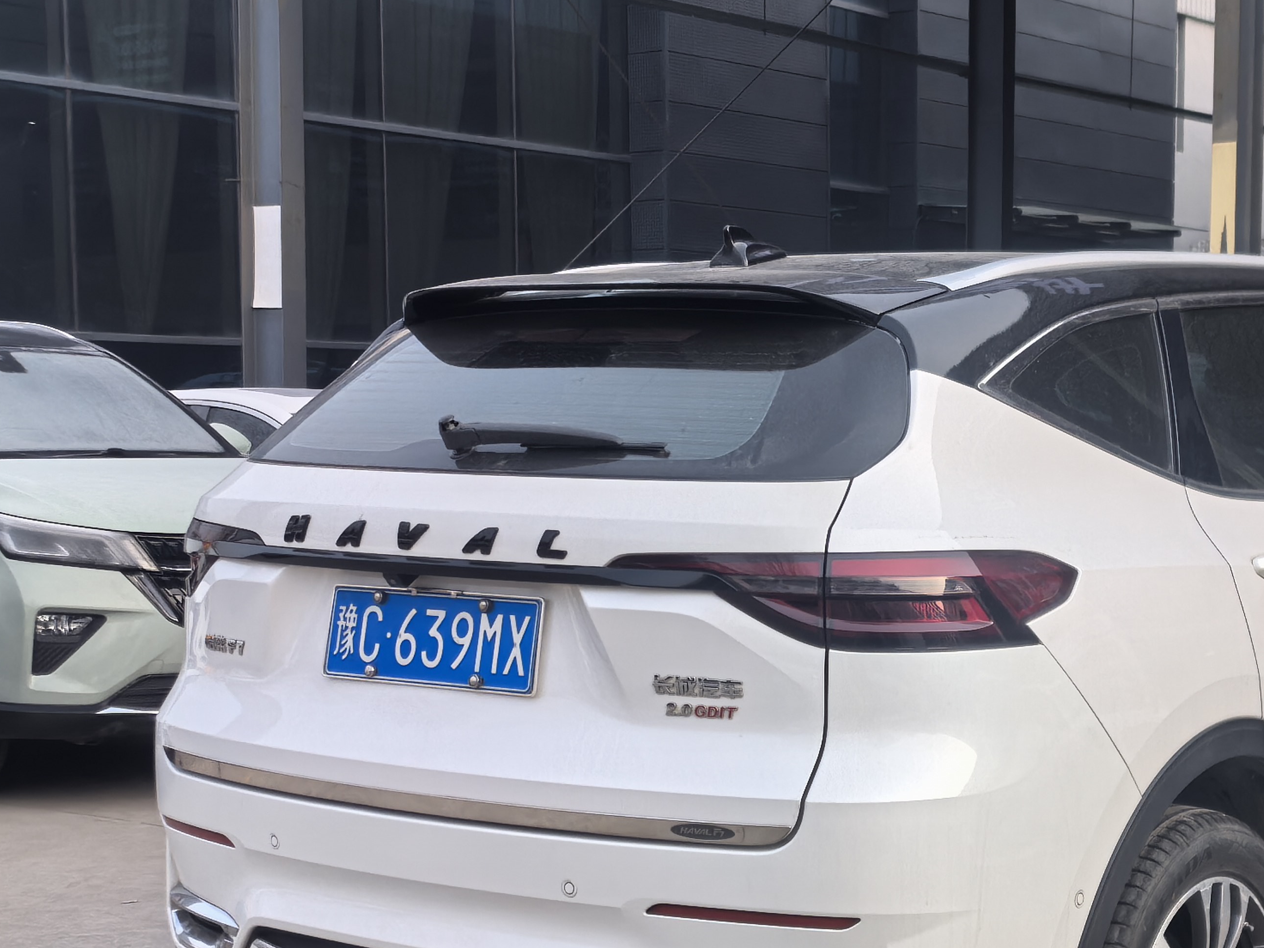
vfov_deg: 21.5
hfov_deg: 28.1
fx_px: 2483
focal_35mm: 68
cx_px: 977
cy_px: 666
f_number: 1.4
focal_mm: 5.75
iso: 50
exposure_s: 1/1318
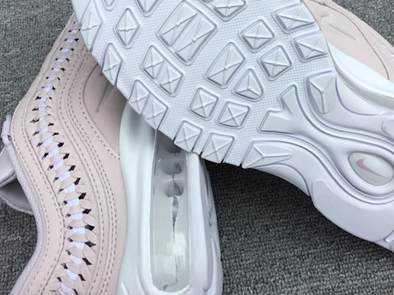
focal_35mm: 55
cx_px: 242
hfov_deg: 34.8
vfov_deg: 26.2
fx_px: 626
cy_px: 74
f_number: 2.4
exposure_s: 1/679
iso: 25
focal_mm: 3.3
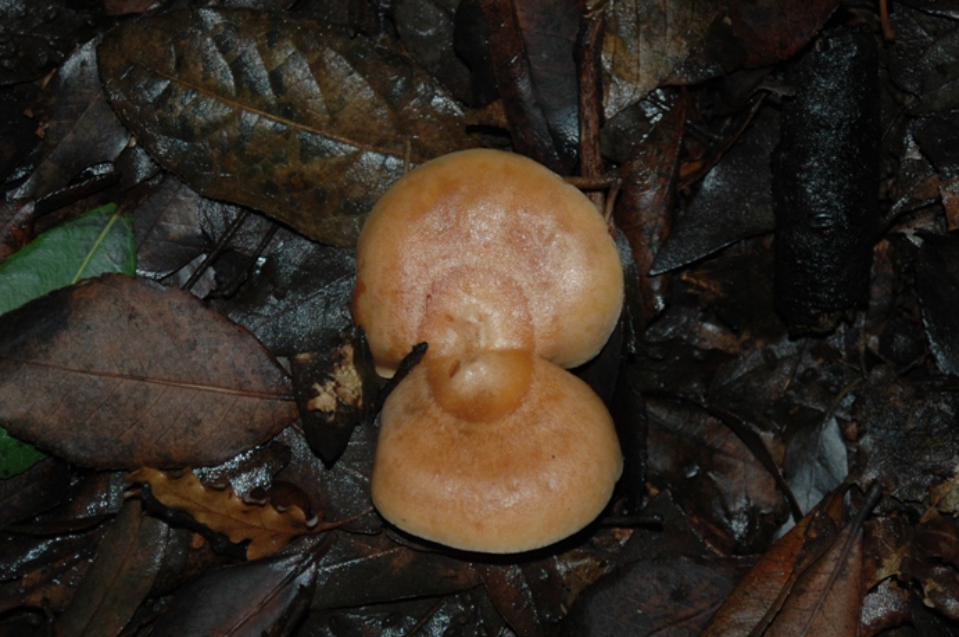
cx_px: 466
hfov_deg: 14.8
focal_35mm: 139
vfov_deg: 9.8
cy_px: 334
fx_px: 3698
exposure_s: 1/60
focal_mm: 80
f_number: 5.6
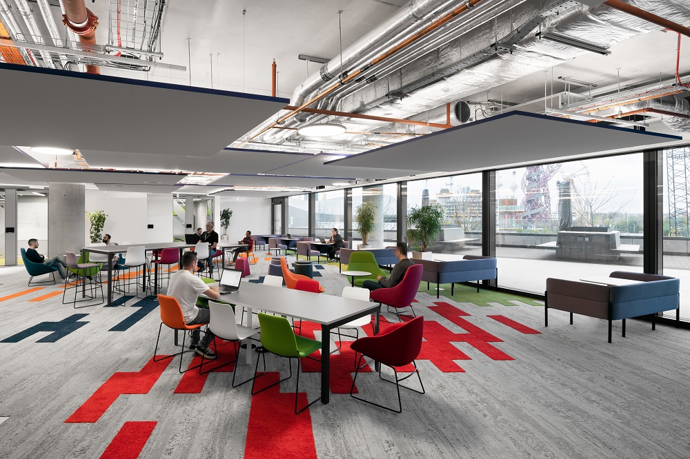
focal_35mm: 19
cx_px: 345
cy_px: 230
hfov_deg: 86.9
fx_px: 364
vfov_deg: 64.5
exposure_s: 1
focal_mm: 19
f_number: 10
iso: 100
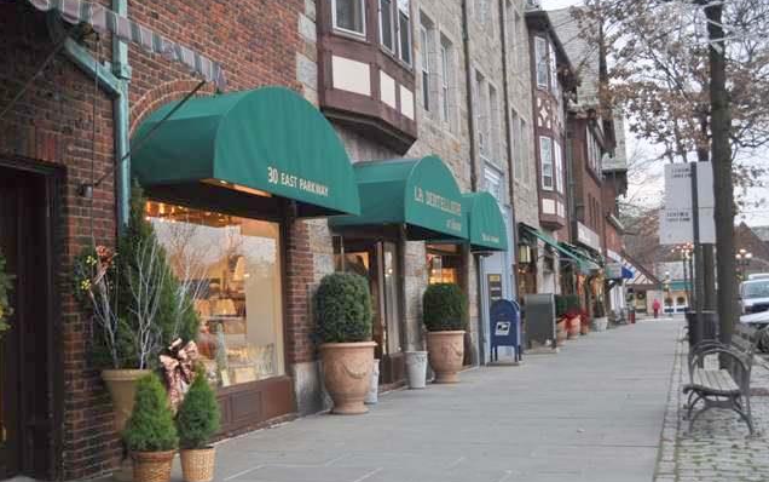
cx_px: 383
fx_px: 902
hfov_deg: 46.2
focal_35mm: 43
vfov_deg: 29.9
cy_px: 242
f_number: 4.5
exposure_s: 1/60
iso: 400
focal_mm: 28
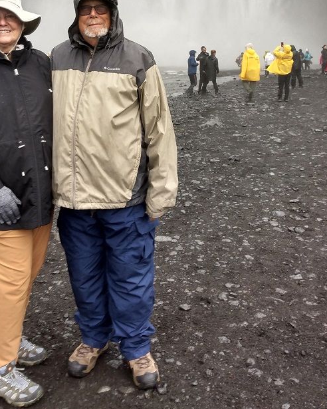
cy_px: 87
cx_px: 126
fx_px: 399
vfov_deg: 51.2
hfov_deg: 44.2
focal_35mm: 33
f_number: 2
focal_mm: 3.54
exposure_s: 1/100
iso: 105
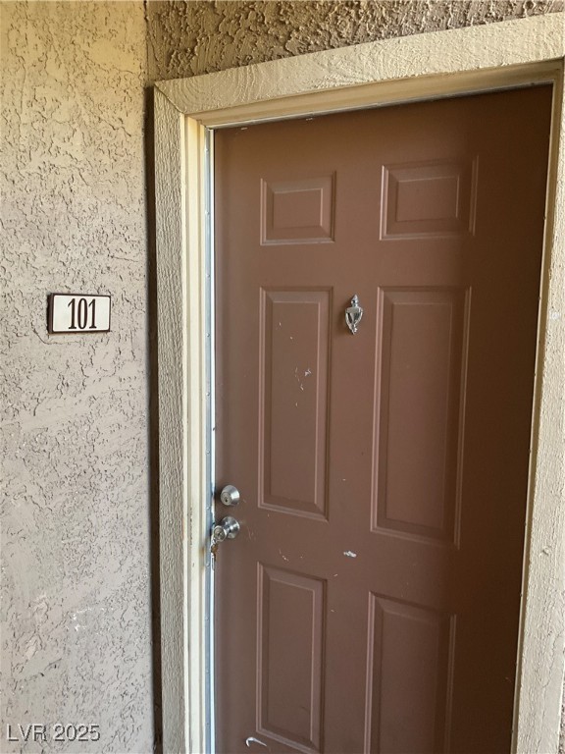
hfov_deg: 48.2
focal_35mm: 29
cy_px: 377
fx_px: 631
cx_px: 282
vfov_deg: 61.7
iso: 125
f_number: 1.8
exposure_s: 1/60
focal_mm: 3
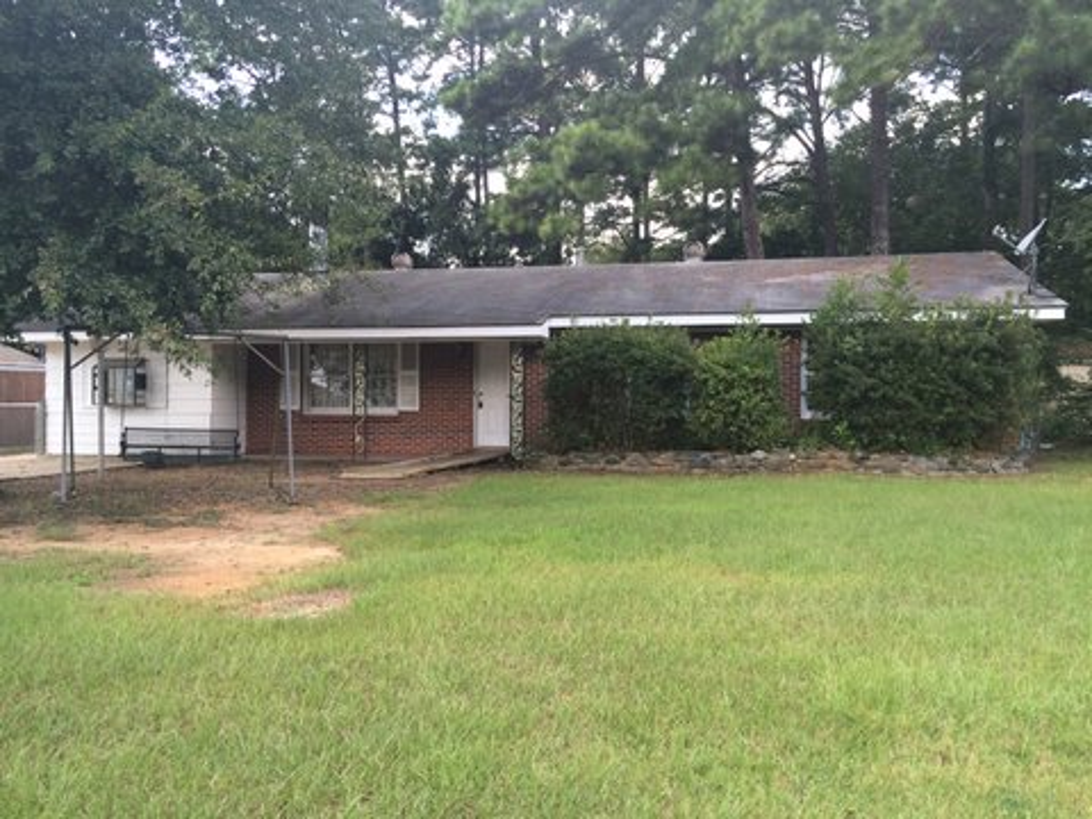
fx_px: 946
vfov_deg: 46.8
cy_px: 410
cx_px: 546
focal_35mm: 30
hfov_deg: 60.0
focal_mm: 4.12
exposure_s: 1/186
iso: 32
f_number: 2.2
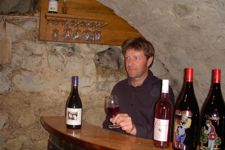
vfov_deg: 33.4
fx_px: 250
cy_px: 79
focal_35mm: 40
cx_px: 113
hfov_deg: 48.5
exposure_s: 1/60
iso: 200
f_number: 3.3
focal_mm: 6.3
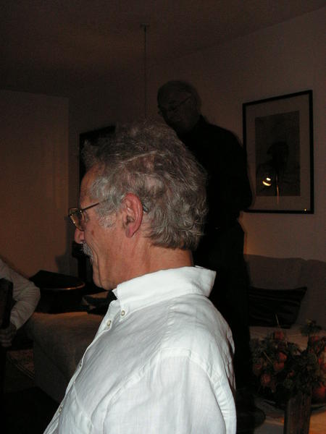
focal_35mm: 38
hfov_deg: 37.7
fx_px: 477
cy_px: 217
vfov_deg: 49.0
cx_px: 163
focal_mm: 6.4
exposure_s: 1/40
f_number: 3.2
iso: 160
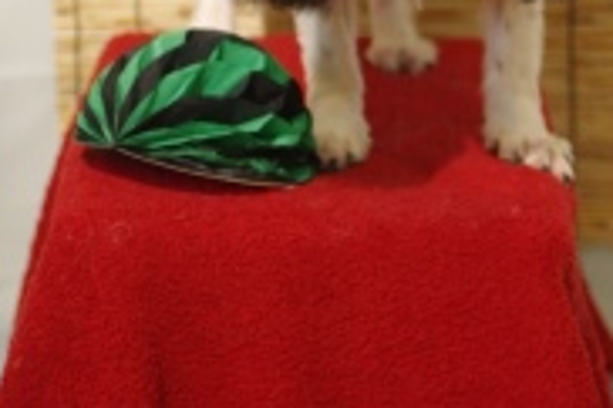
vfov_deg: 7.4
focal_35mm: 180
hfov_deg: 11.4
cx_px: 391
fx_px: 3062
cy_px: -260
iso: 320
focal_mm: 55
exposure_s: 1/80
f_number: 2.8
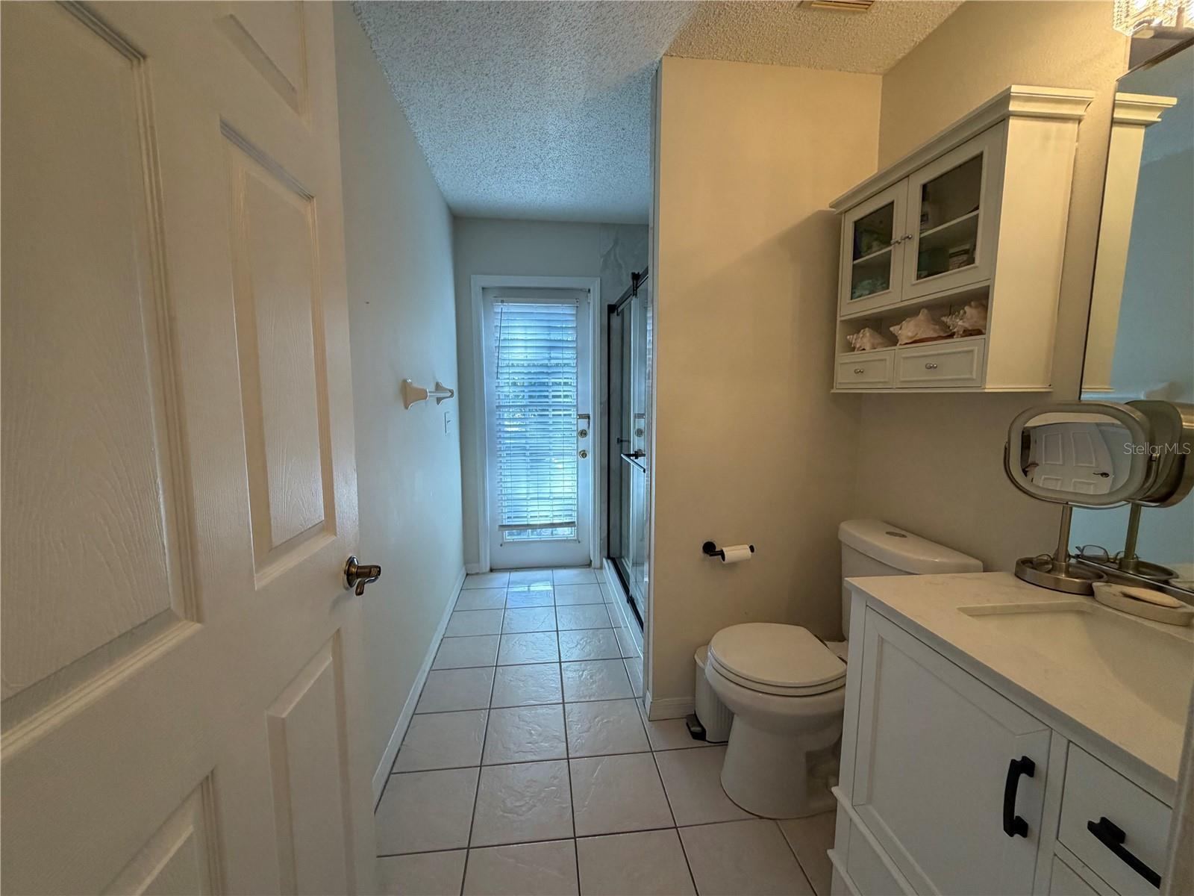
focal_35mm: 14
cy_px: 448
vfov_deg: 85.7
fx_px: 483
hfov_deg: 102.1
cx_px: 597
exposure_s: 1/120
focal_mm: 2.22
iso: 250
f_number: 2.2
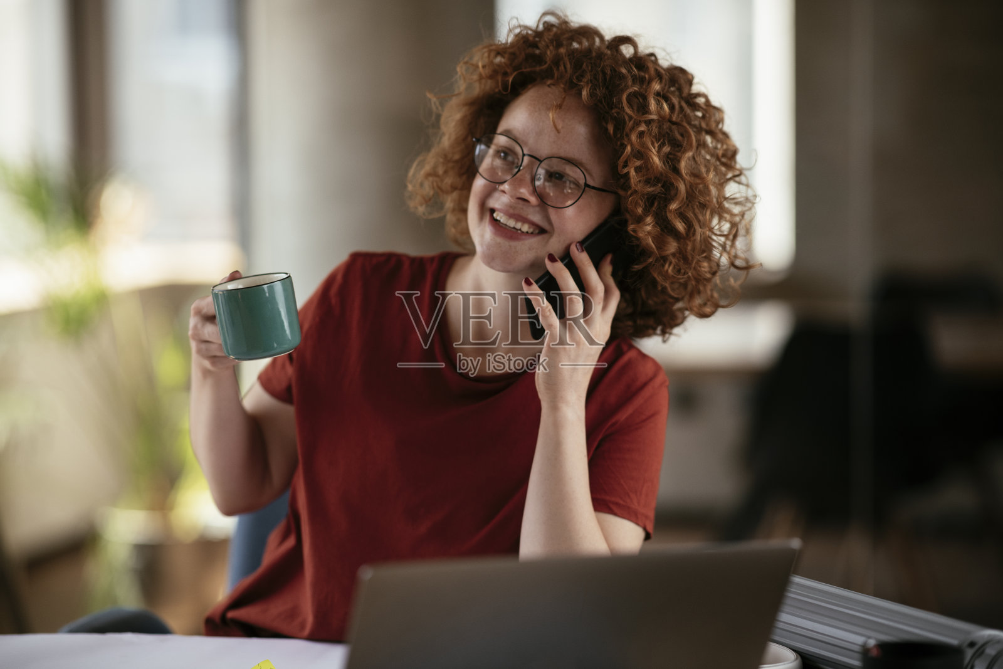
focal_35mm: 105
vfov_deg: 13.0
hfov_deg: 19.5
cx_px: 502
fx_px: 2925
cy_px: 334
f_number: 2
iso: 320
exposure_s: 1/320
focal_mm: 105
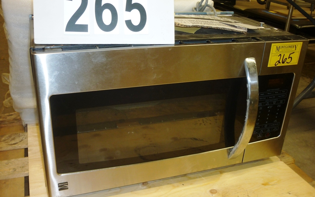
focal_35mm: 36
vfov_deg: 35.3
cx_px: 154
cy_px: 97
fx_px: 309
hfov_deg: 54.0
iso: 100
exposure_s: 1/30
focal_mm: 5.5
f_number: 2.8
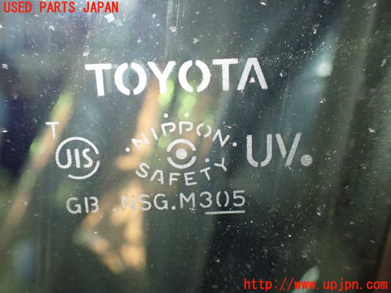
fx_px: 339
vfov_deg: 46.8
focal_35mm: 30
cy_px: 146
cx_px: 196
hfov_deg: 60.0
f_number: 2.3
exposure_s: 1/60
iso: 800
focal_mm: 5.4
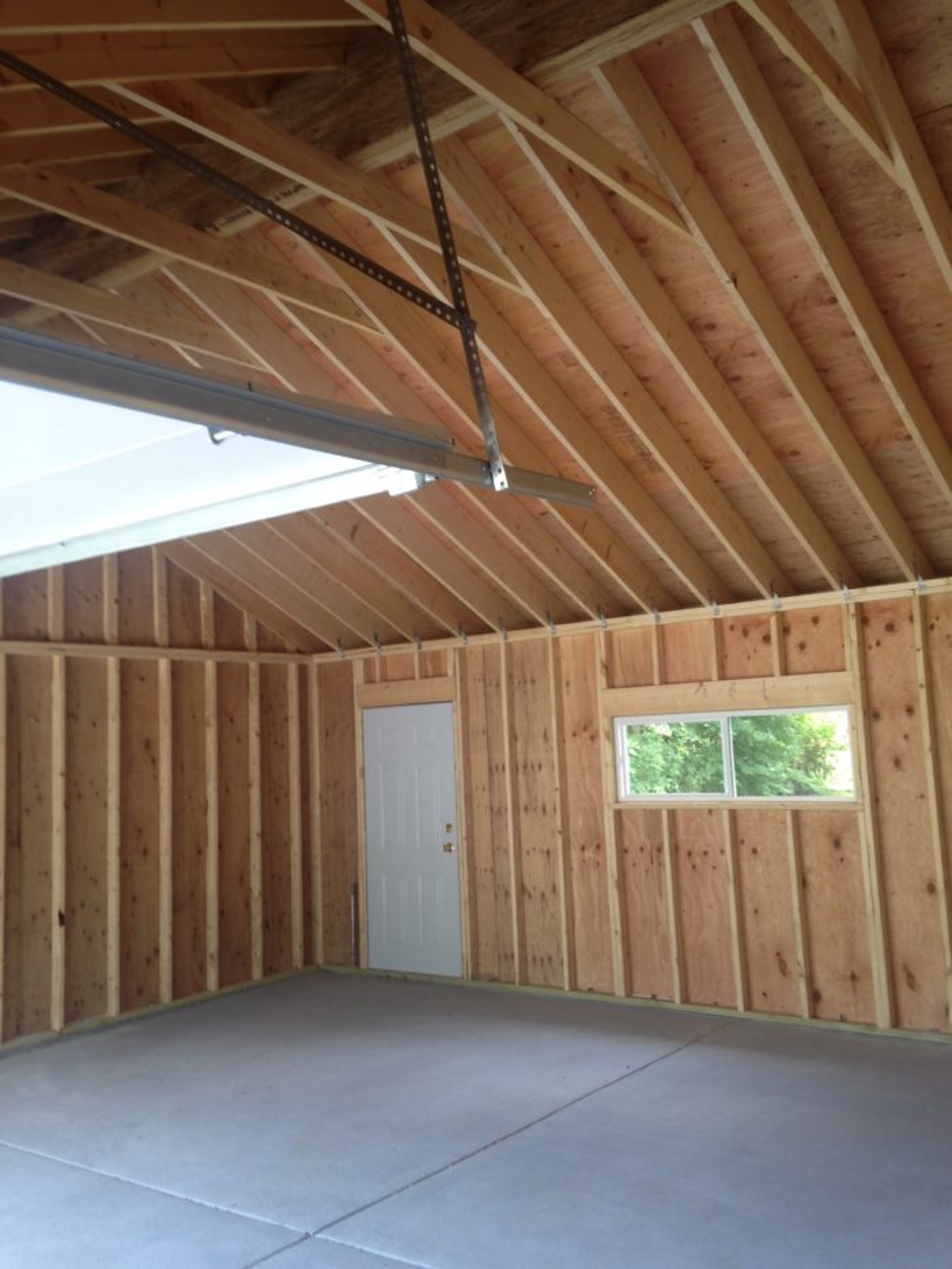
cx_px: 476
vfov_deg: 55.3
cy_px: 634
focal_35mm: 33
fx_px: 1210
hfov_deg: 43.0
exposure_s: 1/20
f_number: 2.4
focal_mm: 4.12
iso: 50
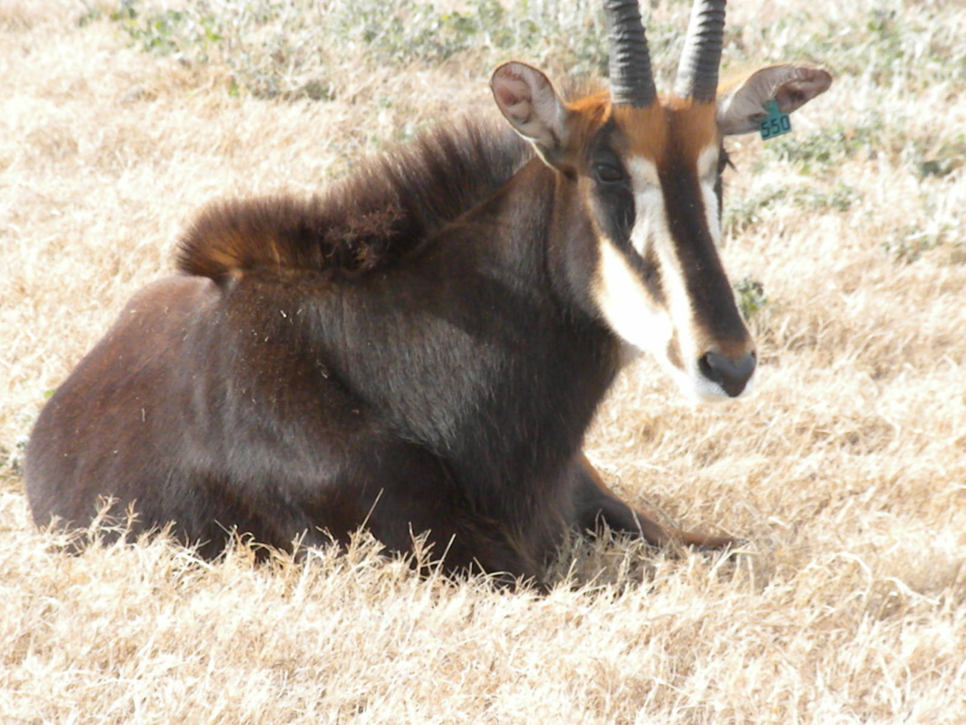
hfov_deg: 8.3
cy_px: 362
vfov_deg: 6.2
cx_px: 483
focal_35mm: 238
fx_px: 6642
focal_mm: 42.1
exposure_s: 1/120
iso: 640
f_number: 14
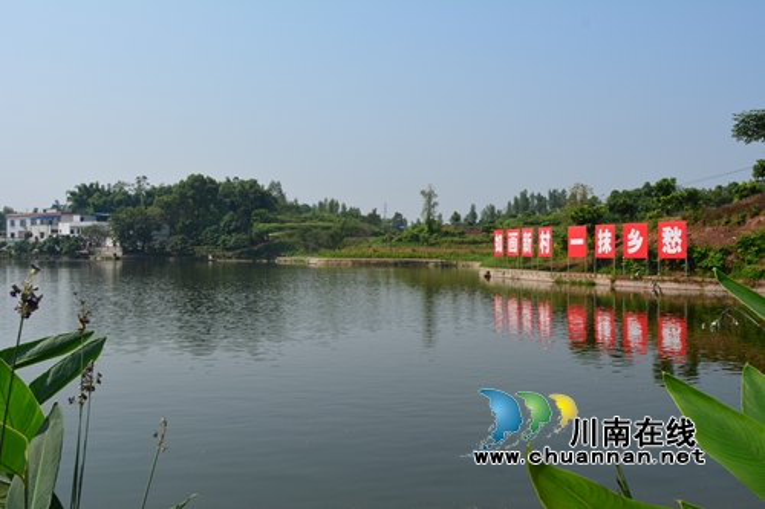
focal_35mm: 36
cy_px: 254
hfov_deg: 53.1
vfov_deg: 36.8
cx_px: 382
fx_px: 765
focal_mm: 24
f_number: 11
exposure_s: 1/125
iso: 100
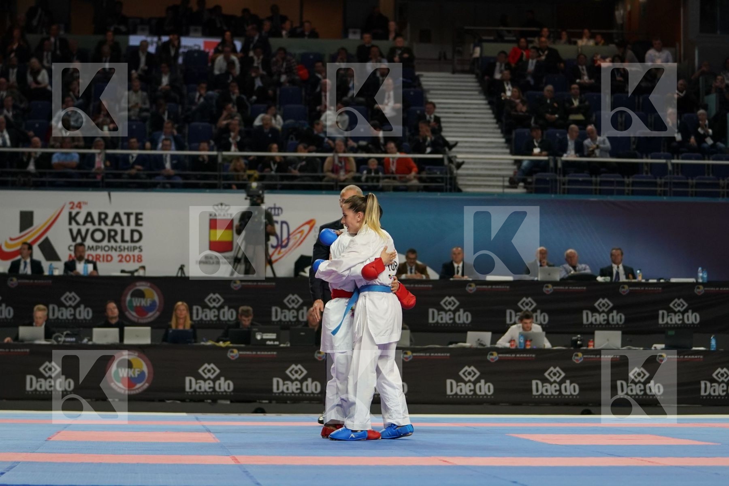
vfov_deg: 13.0
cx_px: 364
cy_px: 243
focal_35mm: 105
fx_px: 2126
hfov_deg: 19.5
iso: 1250
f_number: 2.8
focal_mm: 70
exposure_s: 1/1000
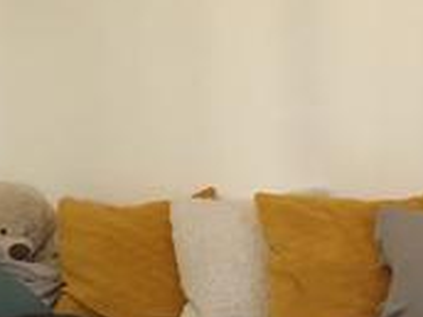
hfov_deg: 18.6
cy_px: 305
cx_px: 477
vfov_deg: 14.4
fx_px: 1234
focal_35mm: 101
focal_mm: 4.15
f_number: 2.2
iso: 250
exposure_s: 1/17
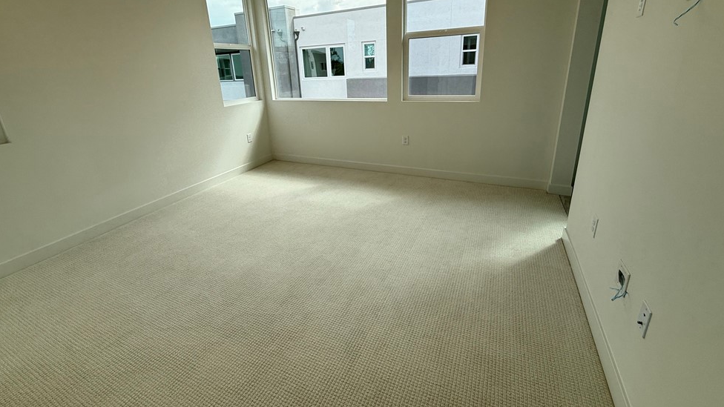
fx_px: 307
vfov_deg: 66.3
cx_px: 355
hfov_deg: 99.4
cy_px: 159
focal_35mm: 16
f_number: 2.2
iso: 50
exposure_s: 1/451
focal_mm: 2.22
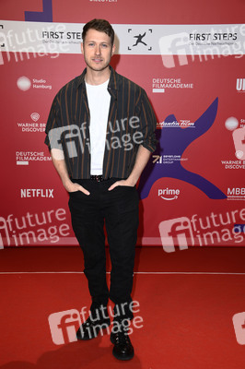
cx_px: 122
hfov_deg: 28.0
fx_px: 491
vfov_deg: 41.1
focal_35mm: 48
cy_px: 184
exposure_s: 1/250
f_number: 5.6
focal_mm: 48
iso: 640
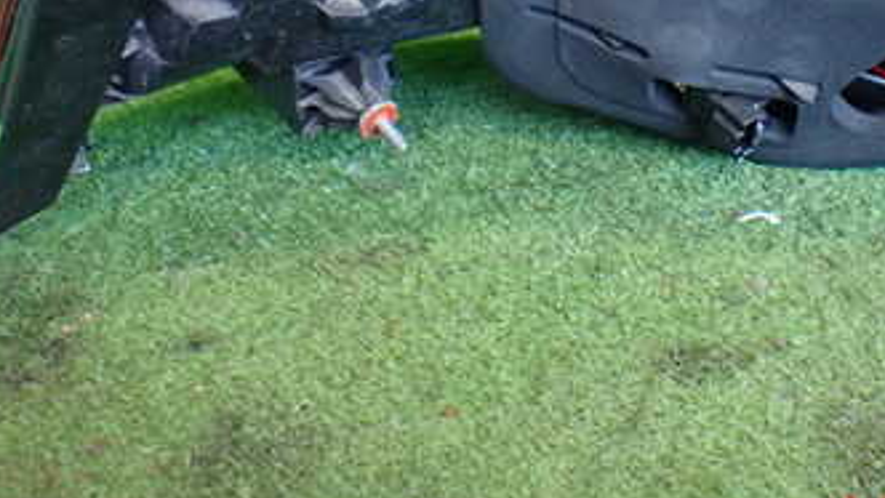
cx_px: 648
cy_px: -43
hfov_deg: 34.8
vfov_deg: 19.6
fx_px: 1385
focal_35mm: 59
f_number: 2.3
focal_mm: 5.4
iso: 800
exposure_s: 1/100
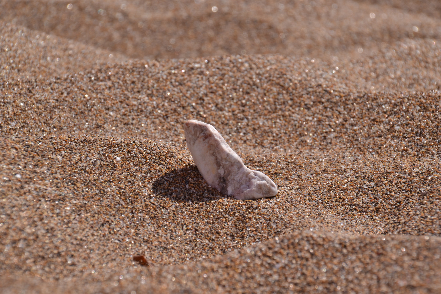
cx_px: 220
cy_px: 147
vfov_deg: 3.7
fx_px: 4593
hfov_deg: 5.5
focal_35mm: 375
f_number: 14
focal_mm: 250
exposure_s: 1/160
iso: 100
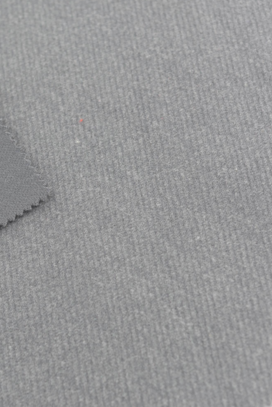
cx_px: 38
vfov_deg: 26.7
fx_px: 861
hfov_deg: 17.7
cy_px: 201
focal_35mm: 76
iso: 100
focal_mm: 50
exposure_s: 1/50
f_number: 3.5
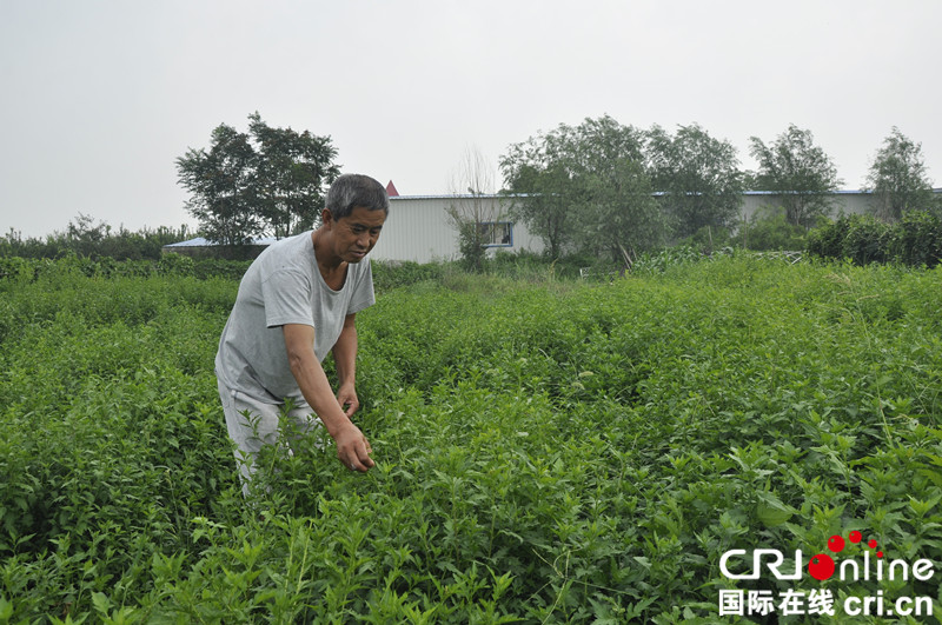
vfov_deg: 43.5
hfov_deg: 62.0
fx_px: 784
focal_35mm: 30
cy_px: 312
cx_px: 471
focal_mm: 20
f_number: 9
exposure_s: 1/320
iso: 200
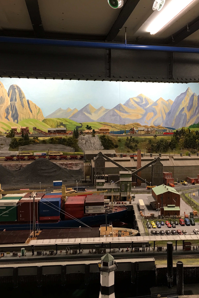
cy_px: 147
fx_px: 340
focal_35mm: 41
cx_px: 138
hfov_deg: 32.3
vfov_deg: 47.4
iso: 40
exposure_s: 1/17
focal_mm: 4.15
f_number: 2.2
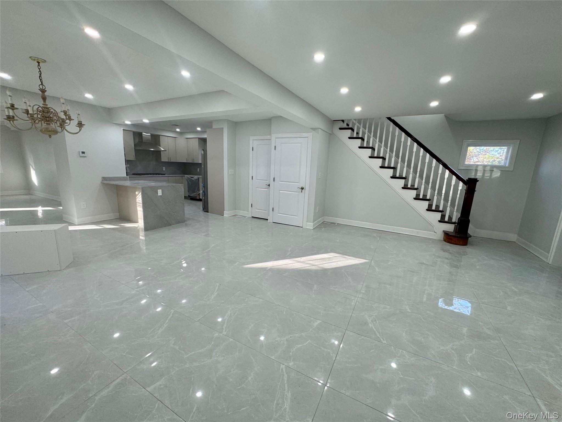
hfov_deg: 102.1
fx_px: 227
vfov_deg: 85.7
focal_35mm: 14
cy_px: 211
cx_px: 281
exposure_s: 1/120
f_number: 2.2
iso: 100
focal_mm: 2.22
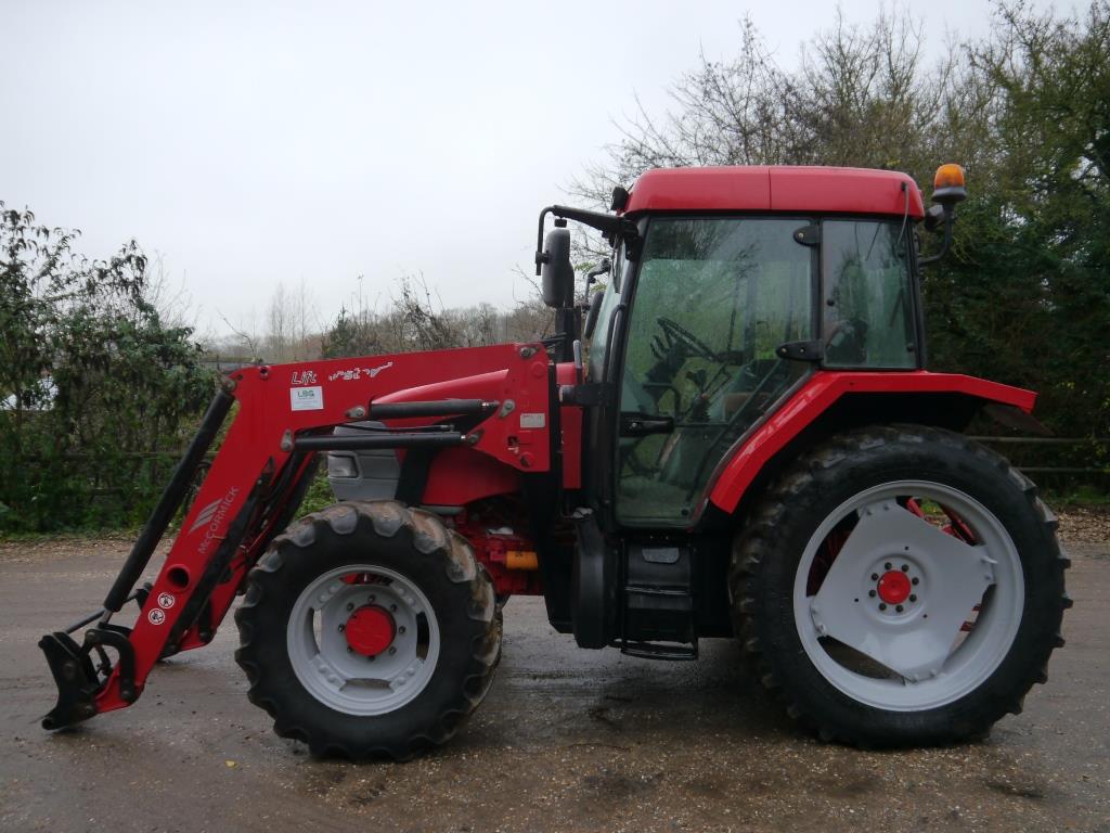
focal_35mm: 28
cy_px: 416
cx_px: 555
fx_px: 898
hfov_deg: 63.4
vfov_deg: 49.7
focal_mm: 14
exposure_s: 1/160
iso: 160
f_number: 4
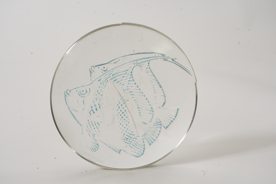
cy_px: 92
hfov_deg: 29.7
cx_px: 138
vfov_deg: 20.0
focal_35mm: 68
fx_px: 521
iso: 1250
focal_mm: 68
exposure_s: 1/125
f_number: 16
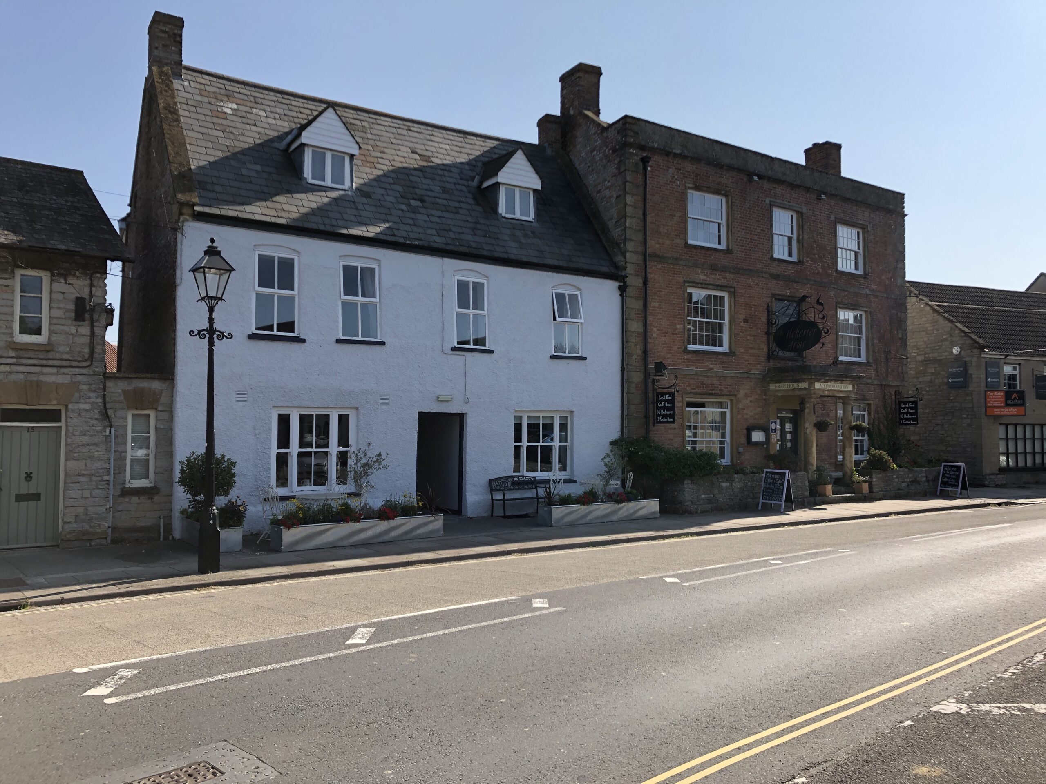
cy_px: 392
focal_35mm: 28
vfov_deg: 49.7
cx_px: 523
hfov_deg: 63.4
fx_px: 846
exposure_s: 1/1715
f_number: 1.8
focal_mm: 3.99
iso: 20
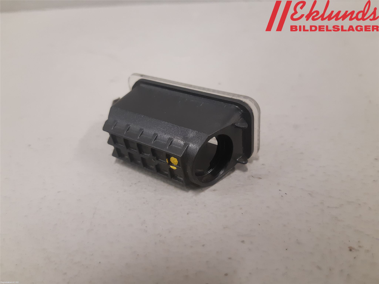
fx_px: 285
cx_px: 190
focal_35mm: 26
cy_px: 142
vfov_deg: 53.1
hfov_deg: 67.3
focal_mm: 3.93
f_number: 1.7
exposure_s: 1/50
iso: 200
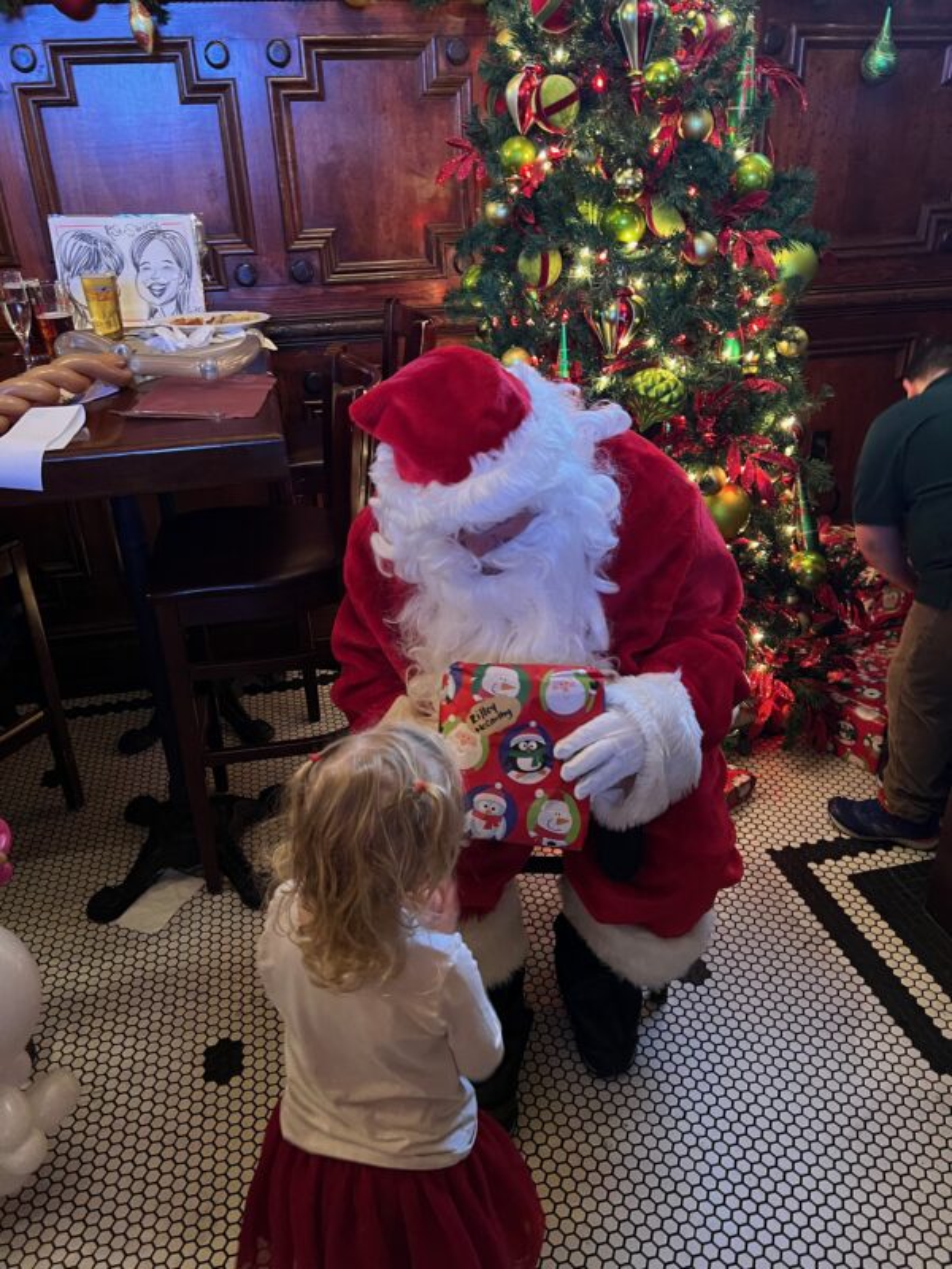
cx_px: 476
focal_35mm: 26
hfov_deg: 53.1
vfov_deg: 67.3
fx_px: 953
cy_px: 634
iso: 640
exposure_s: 1/30
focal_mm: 5.7
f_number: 1.5
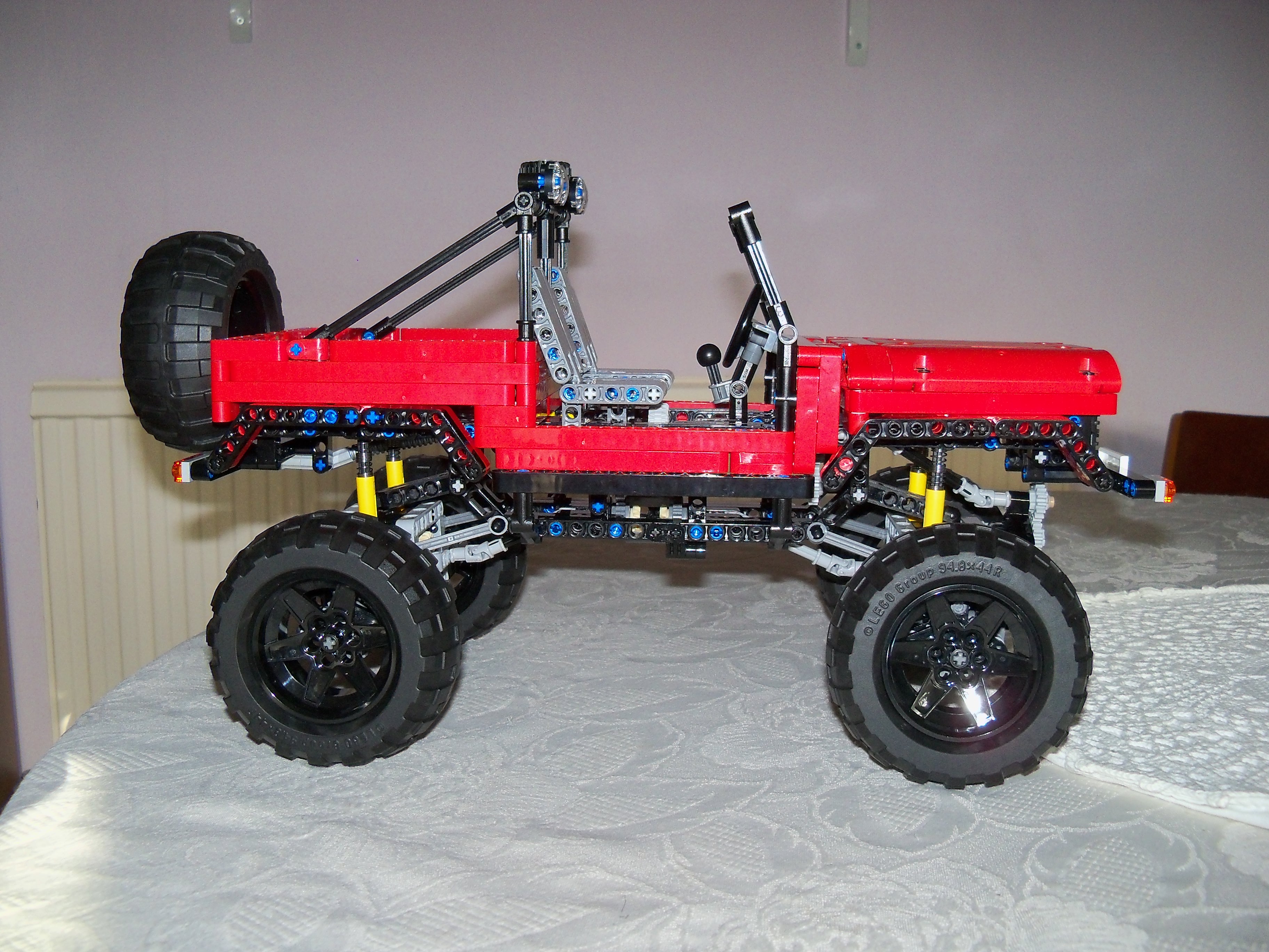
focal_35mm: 35
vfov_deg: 40.7
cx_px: 634
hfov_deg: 52.6
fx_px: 1283
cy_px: 476
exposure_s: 1/30
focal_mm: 6.2
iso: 200
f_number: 3.5
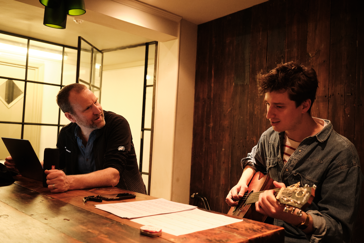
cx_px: 182
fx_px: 354
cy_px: 122
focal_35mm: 35
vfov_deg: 37.9
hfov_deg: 54.4
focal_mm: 23
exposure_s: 1/125
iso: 3200
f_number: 2.8
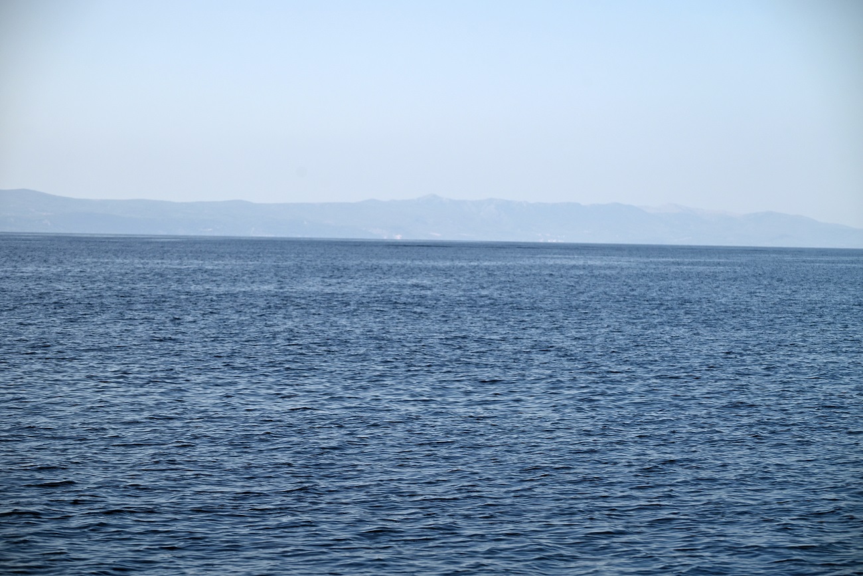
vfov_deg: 12.2
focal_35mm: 112
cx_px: 432
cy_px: 288
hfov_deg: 18.3
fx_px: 2685
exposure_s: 1/640
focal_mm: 112
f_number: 6.3
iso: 100
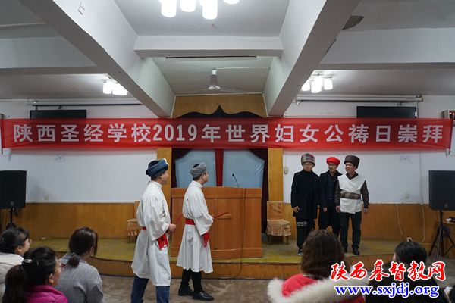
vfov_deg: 47.9
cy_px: 152
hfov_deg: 67.4
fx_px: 341
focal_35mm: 27
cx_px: 228
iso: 1250
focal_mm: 18
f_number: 4
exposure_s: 1/160
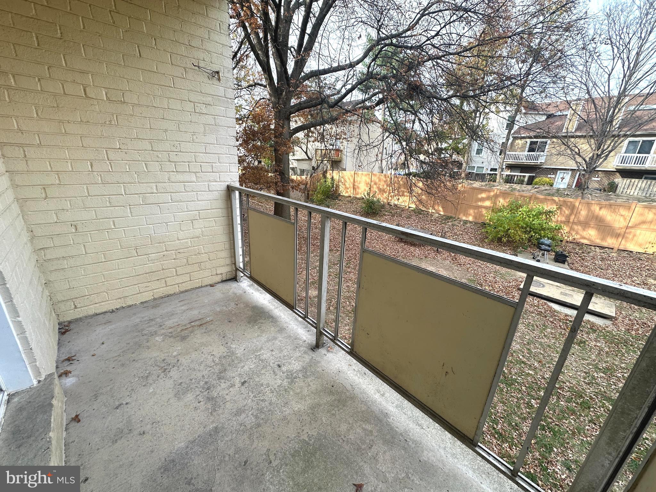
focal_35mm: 14
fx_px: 265
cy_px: 246
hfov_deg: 102.1
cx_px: 328
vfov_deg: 85.7
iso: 40
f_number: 2.2
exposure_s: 1/236
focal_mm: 2.22
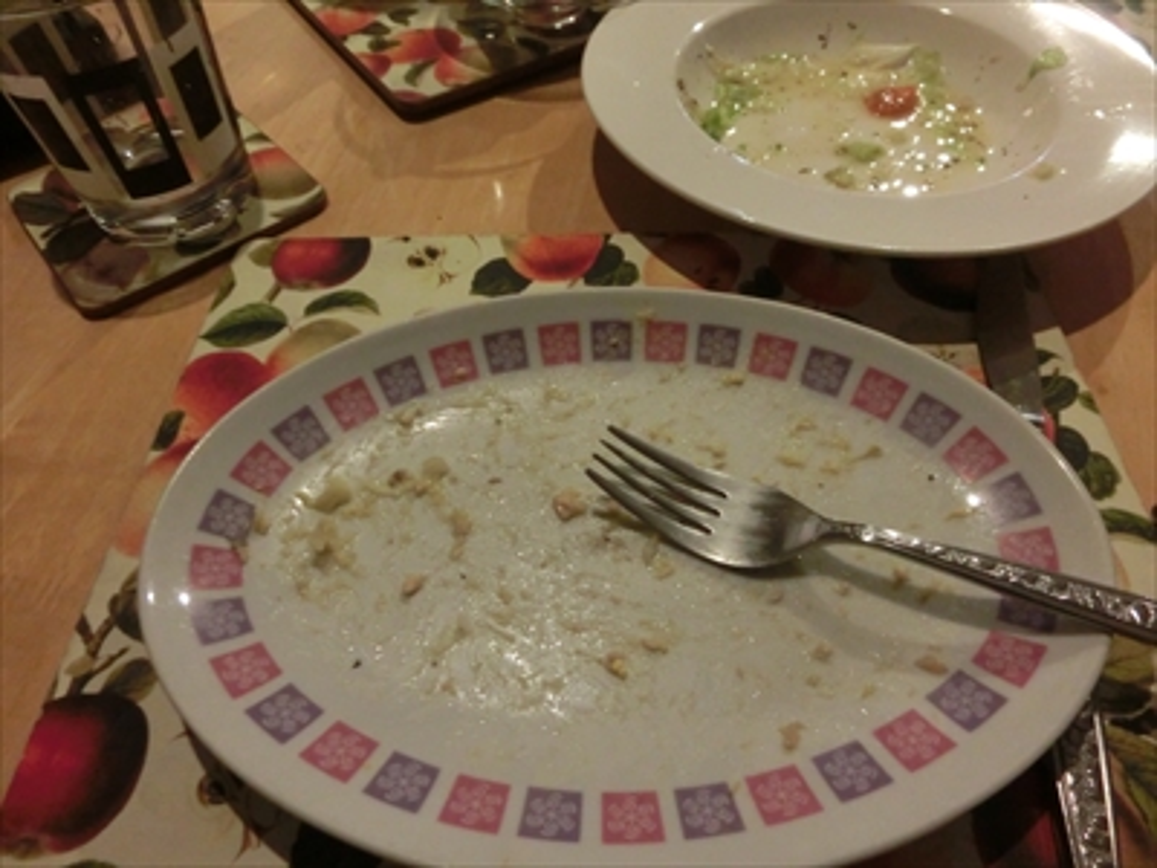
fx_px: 802
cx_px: 578
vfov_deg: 56.8
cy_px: 434
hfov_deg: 71.6
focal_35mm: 24
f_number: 3
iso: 800
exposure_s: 1/40
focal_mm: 4.24
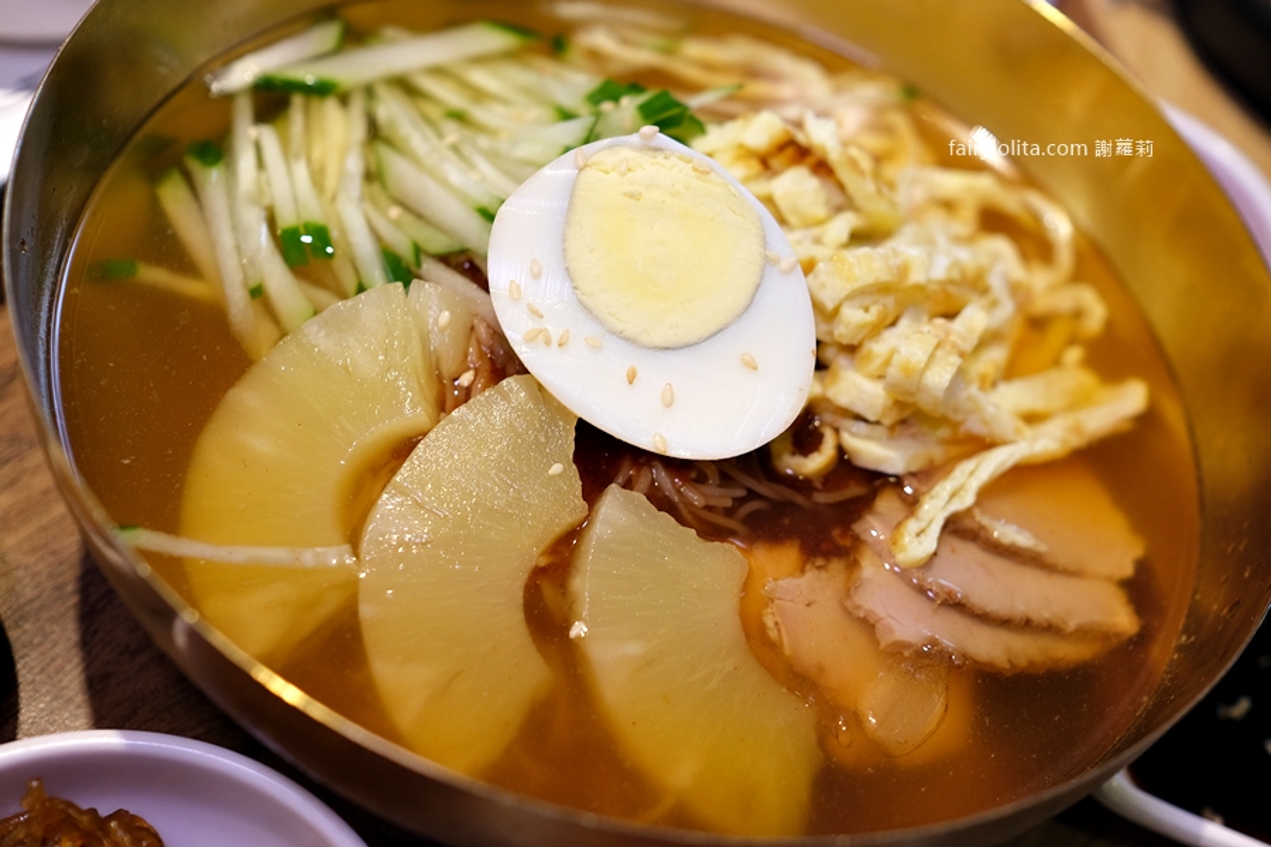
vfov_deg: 37.9
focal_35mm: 35
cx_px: 636
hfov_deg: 54.4
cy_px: 424
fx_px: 1236
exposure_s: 1/110
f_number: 2.8
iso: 500
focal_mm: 23
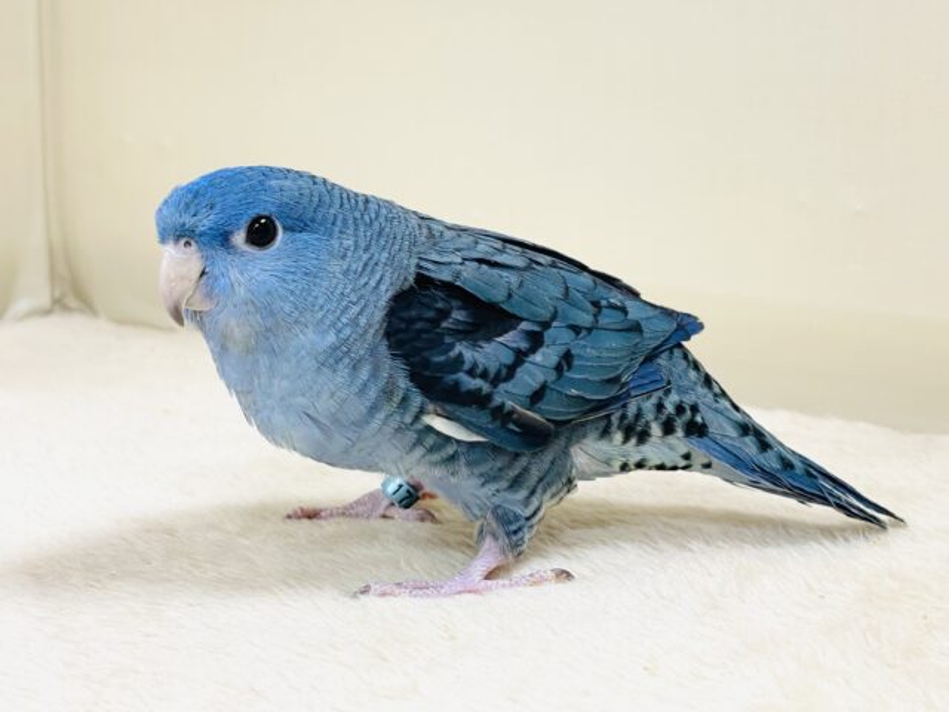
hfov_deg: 36.8
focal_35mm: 52
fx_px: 1426
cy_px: 356
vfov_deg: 28.0
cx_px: 474
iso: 200
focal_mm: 6
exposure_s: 1/99
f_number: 2
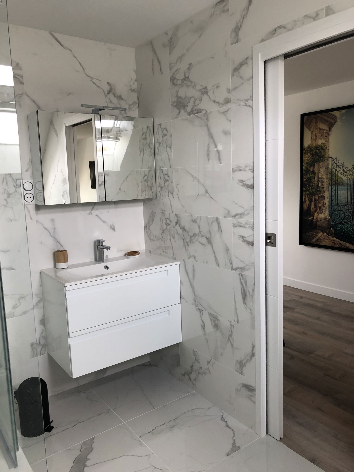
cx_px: 177
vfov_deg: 63.4
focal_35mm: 28
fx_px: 382
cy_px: 236
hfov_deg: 49.7
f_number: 1.8
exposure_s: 1/30
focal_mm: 3.99
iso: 20
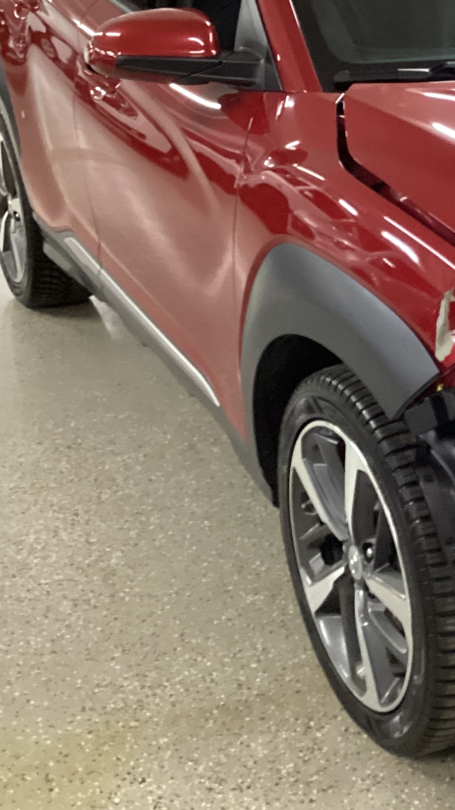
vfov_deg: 33.6
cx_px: 615
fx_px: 1330
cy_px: 287
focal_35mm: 62
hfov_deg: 18.0
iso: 400
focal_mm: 3.3
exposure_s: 1/40
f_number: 2.4
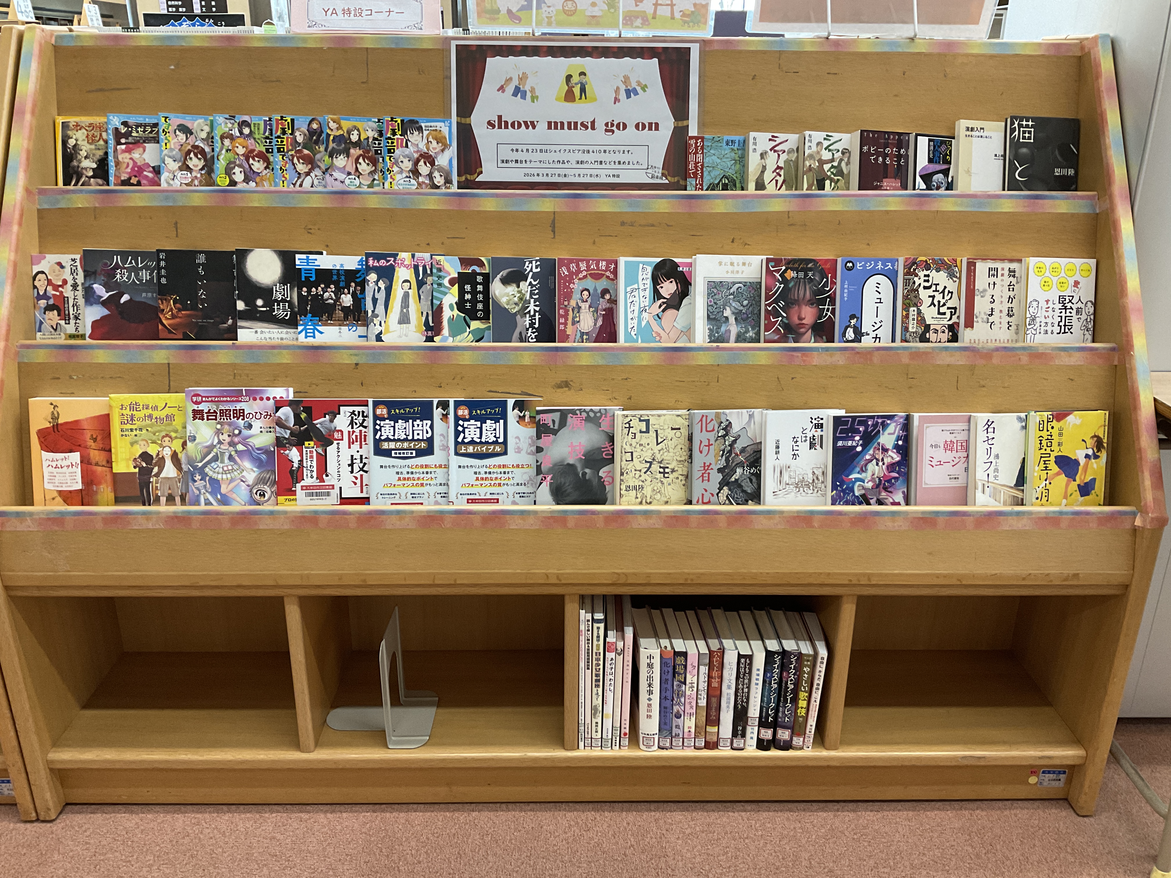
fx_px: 981
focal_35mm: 29
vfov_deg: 48.2
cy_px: 439
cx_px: 586
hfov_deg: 61.7
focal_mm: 3
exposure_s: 1/60
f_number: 1.8
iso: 125
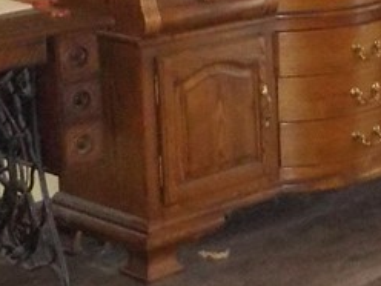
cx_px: 509
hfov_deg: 15.1
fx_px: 1365
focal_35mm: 124
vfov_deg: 11.6
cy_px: -103
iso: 800
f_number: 3.3
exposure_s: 1/13
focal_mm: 4.1
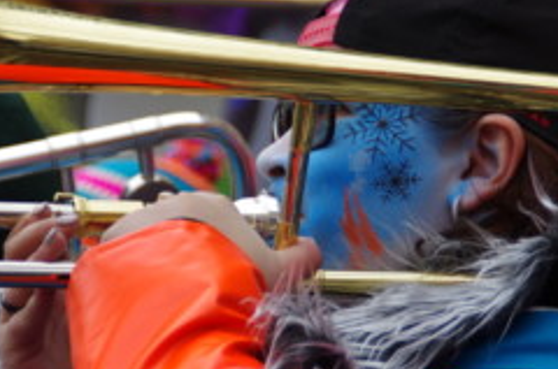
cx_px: 260
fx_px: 5321
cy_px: 208
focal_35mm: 344
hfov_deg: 6.0
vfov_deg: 4.0
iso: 400
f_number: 5.6
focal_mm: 110
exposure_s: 1/160
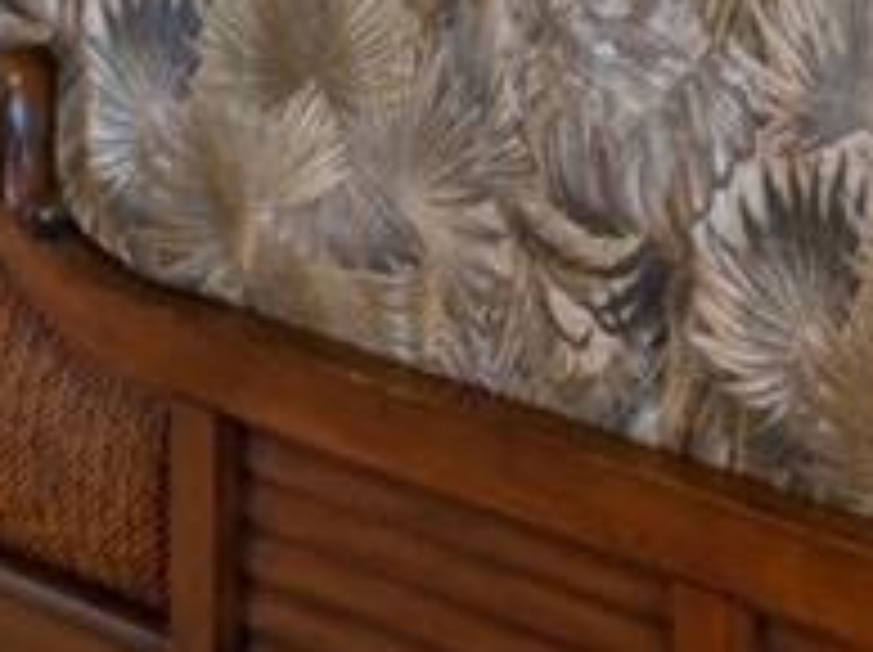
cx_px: 2151
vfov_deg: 10.7
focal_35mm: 111
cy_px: -1075
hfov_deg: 13.0
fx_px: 2796
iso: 250
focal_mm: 14
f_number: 9
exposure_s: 1/5
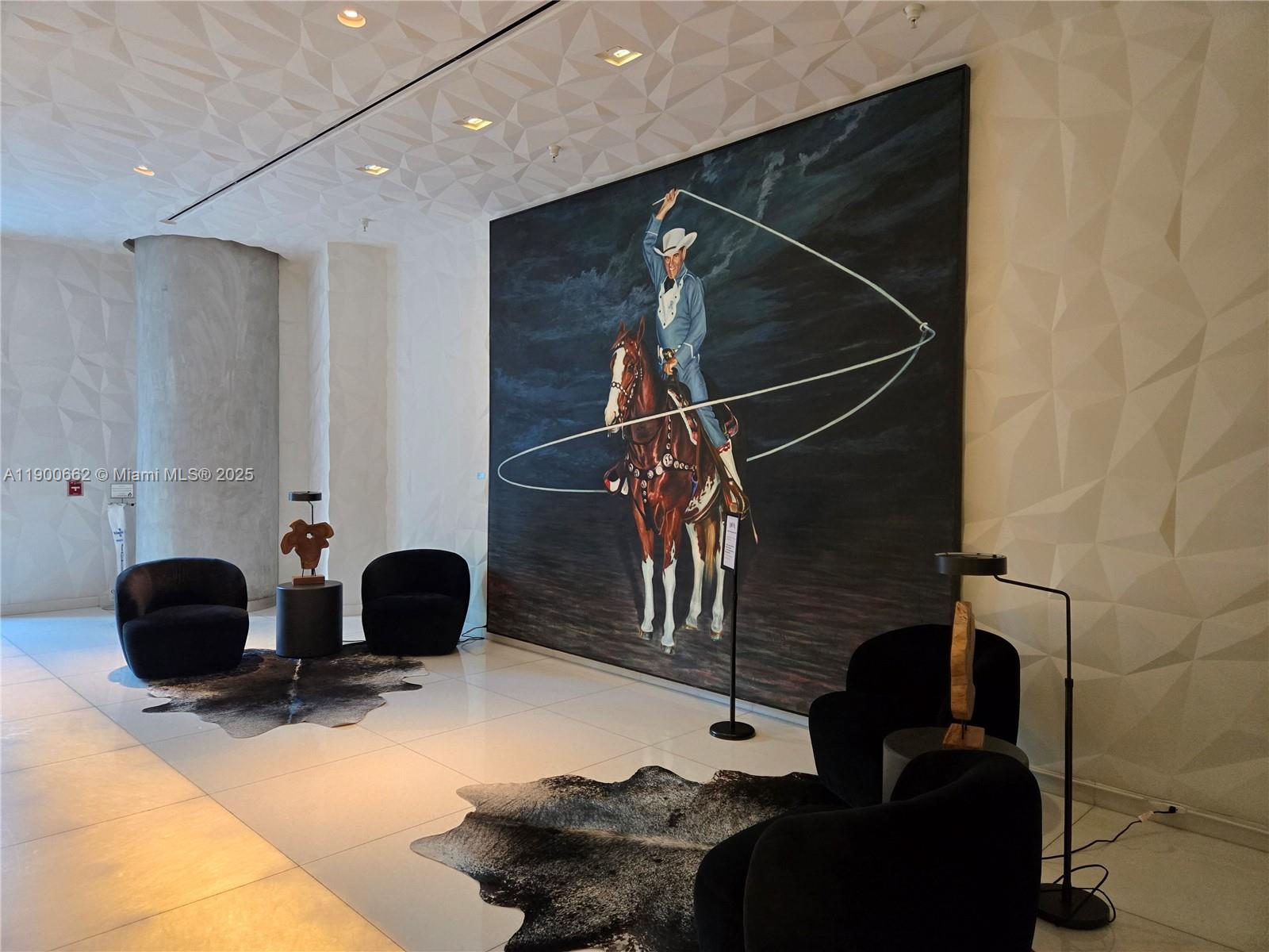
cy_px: 476
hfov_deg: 73.9
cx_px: 634
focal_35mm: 23
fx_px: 843
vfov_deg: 58.9
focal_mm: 5.4
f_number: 1.8
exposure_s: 1/120
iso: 640
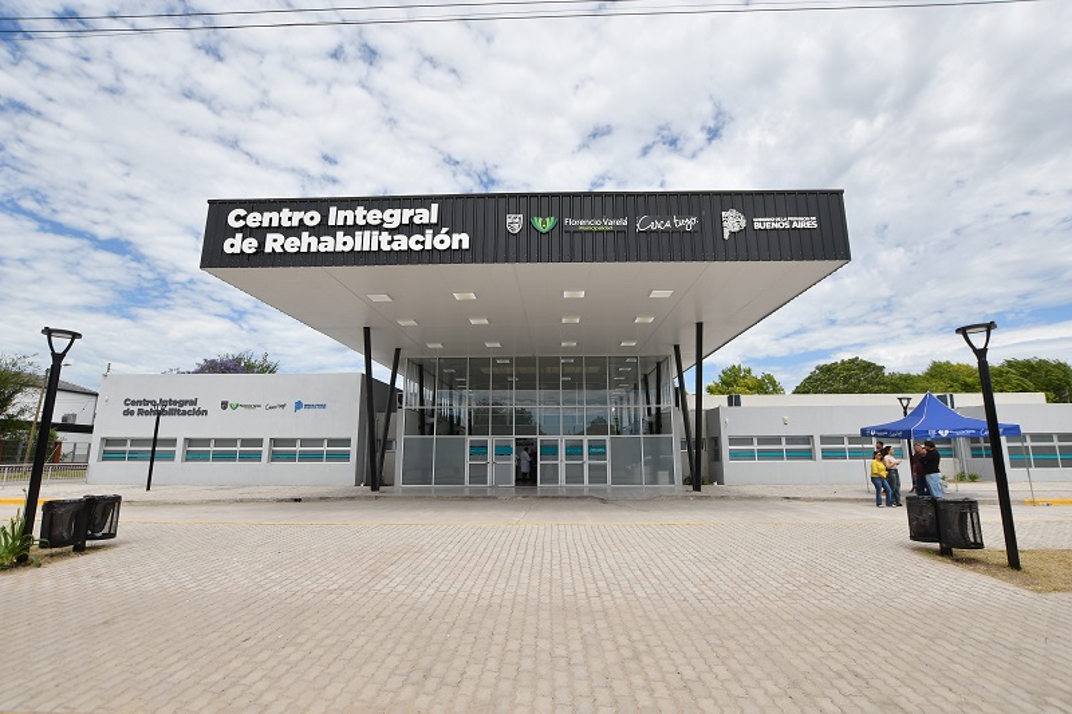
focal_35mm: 16
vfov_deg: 73.7
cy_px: 357
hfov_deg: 96.7
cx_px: 536
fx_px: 476
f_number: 5.6
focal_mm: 11
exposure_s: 1/800
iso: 100
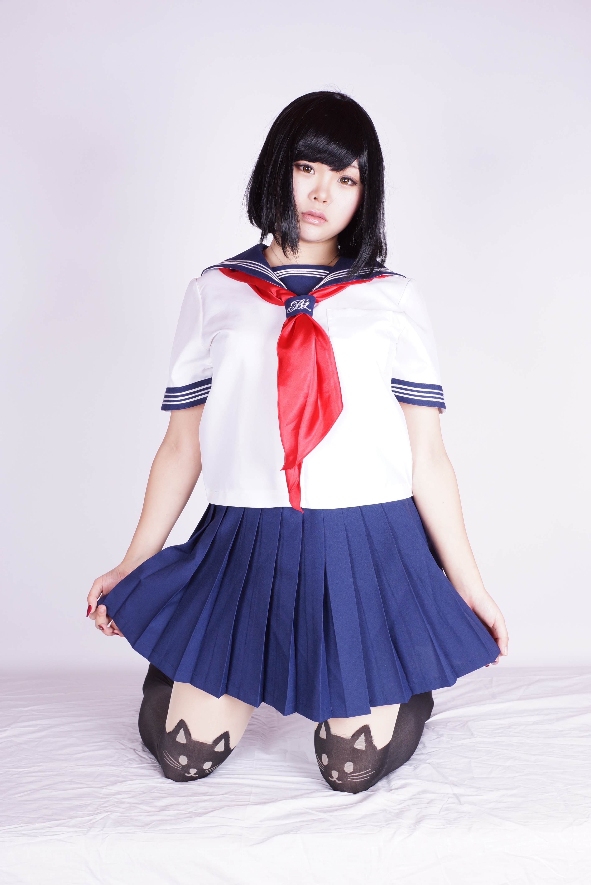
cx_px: 296
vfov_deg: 49.5
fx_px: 959
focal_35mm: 39
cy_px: 442
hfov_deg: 34.3
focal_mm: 26
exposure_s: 1/125
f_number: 6.3
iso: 200
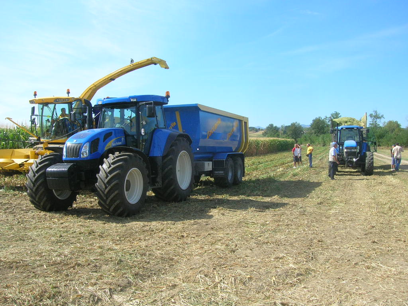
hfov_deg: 54.0
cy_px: 153
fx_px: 401
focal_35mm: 34
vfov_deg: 41.8
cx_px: 204
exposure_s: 1/335
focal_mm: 5.7
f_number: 4.9
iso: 71
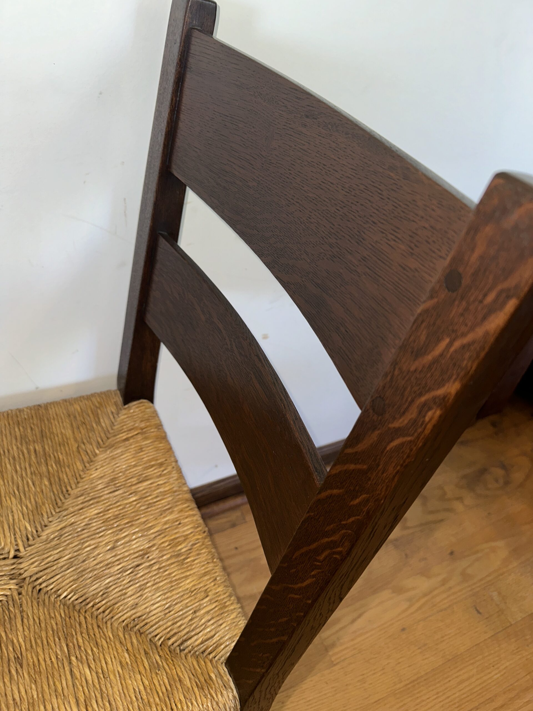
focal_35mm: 24
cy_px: 356
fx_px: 493
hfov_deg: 56.8
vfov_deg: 71.6
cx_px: 266
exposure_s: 1/49
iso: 64
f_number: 1.78
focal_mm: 6.86
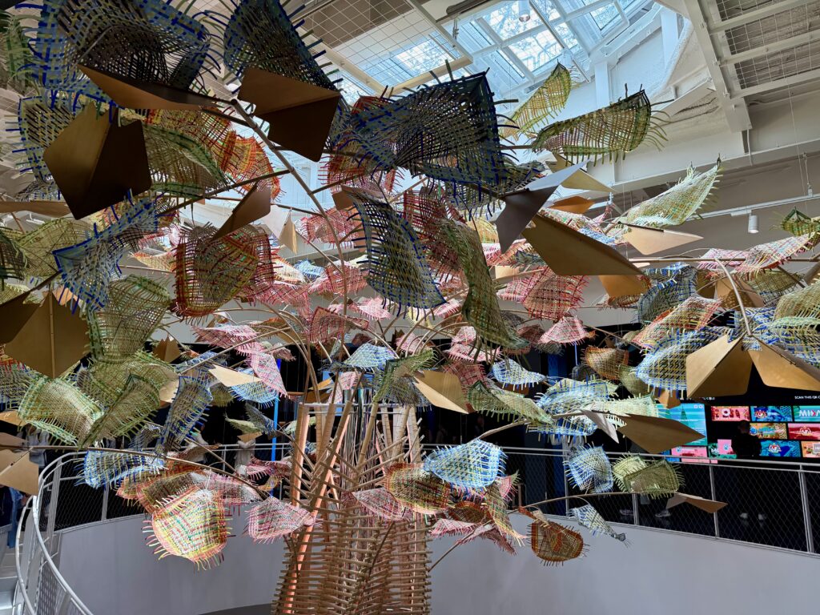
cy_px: 308
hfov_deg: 71.6
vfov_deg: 56.8
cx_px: 410
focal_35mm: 24
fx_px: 569
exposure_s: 1/164
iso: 80
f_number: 1.78
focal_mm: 6.76
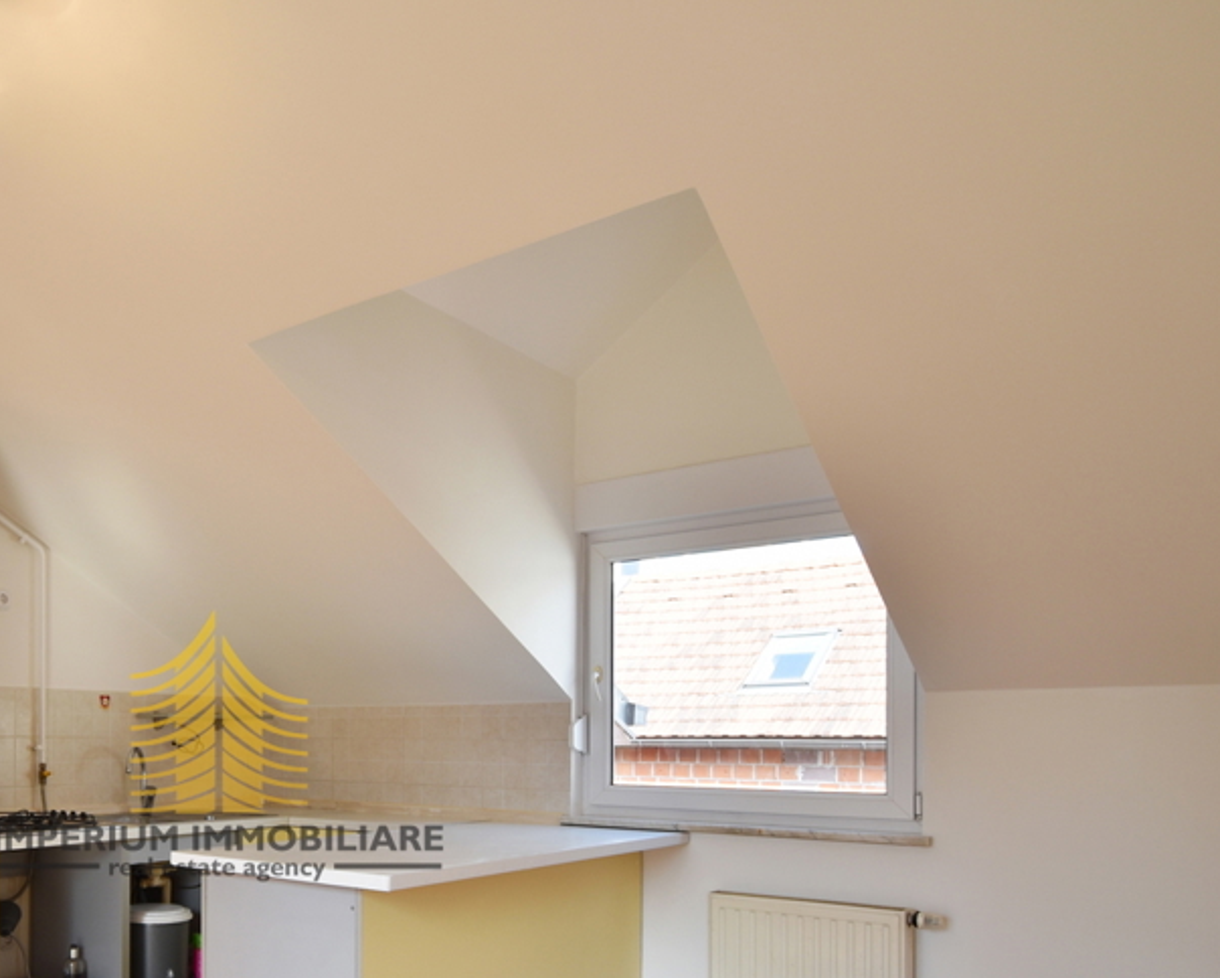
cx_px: 219
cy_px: 745
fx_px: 1011
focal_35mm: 28
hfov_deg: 56.9
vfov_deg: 49.3
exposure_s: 1/60
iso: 100
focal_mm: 10
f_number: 4.5
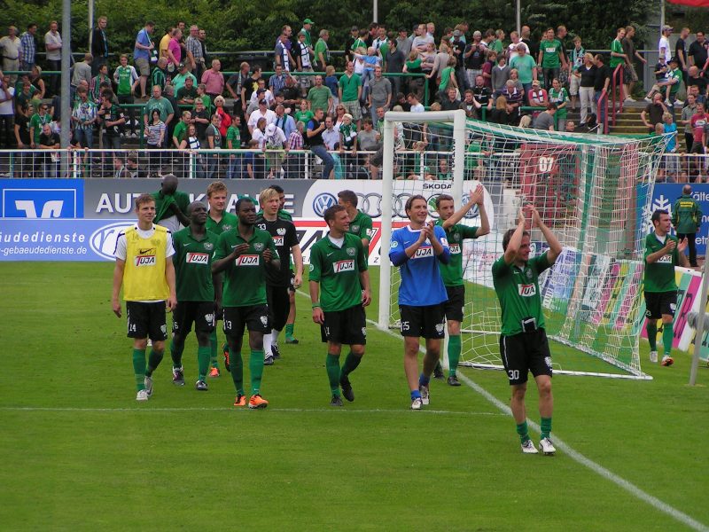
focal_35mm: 188
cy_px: 266
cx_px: 354
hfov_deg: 10.5
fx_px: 3851
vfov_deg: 7.9
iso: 50
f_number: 3.5
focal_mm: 28.8
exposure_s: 1/400
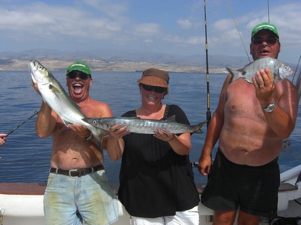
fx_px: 330
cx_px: 150
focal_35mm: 38
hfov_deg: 49.0
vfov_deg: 37.7
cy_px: 112
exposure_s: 1/250
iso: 80
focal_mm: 7.9
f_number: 8
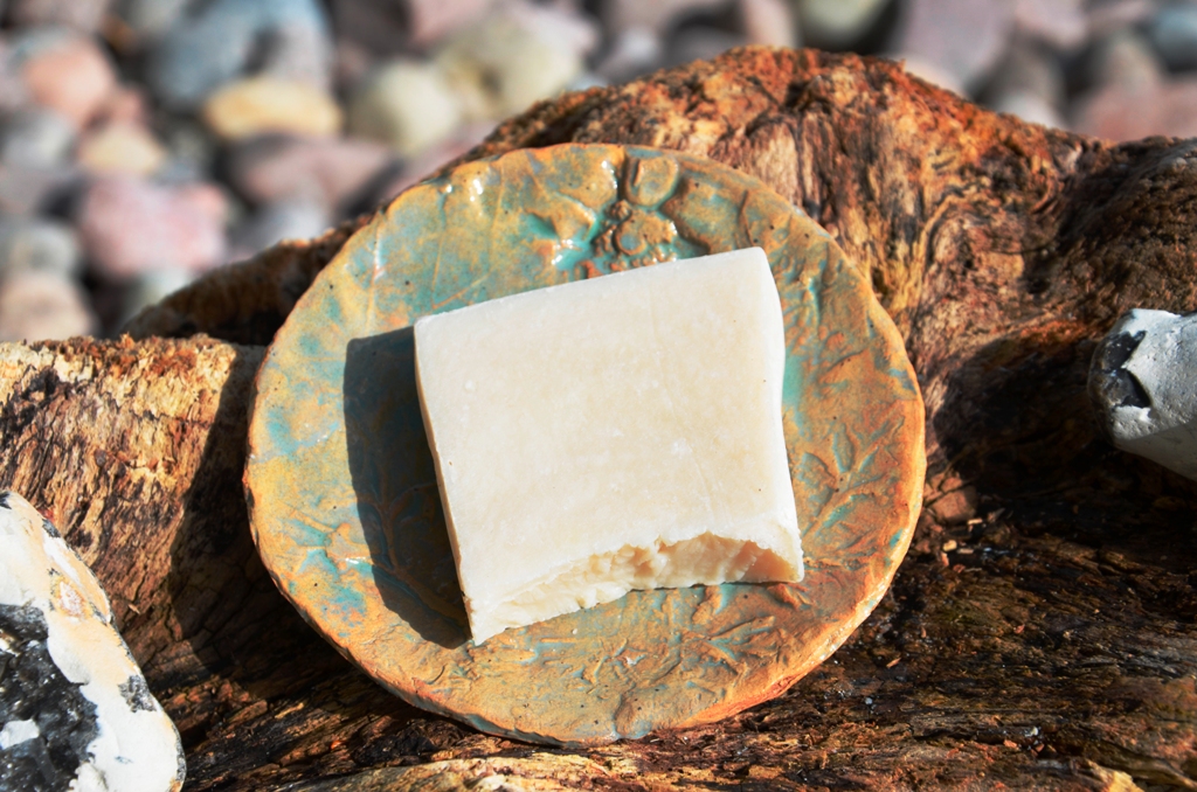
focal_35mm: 78
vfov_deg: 17.4
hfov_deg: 26.0
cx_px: 598
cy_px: 396
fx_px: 2588
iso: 100
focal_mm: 52
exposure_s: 1/320
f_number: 9
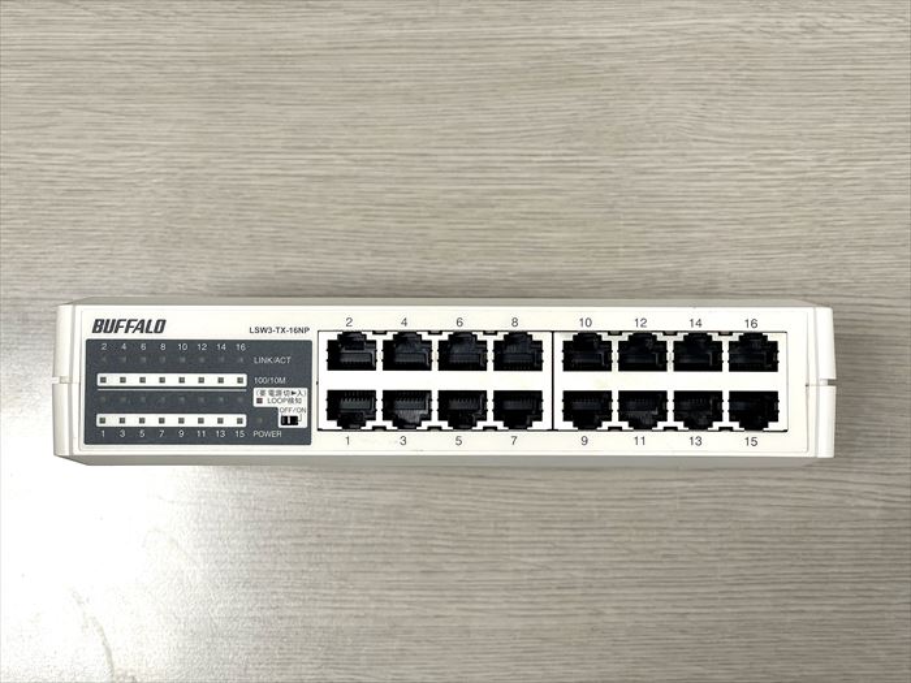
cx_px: 456
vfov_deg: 22.9
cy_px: 342
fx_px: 1684
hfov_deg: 30.3
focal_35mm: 64
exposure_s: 1/84
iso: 100
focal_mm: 7.5
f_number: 2.2
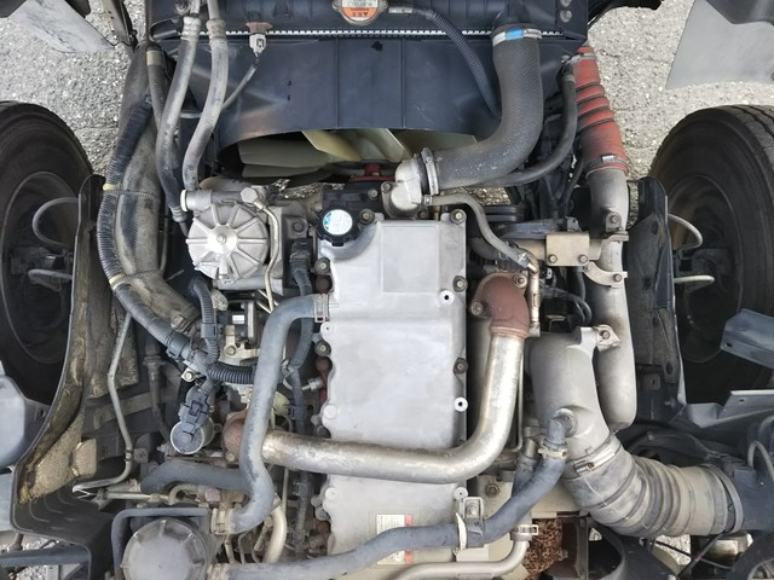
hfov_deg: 60.0
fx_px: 671
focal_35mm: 30
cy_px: 290
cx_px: 387
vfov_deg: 46.8
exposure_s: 1/60
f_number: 2.2
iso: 50
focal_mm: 4
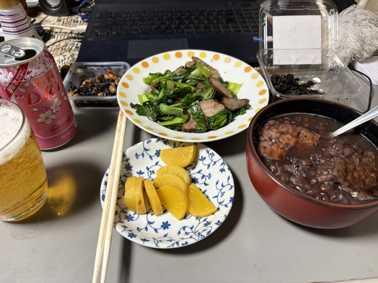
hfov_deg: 67.3
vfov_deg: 53.1
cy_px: 142
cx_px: 189
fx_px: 284
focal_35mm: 26
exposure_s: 1/50
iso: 125
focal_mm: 5.96
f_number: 1.6
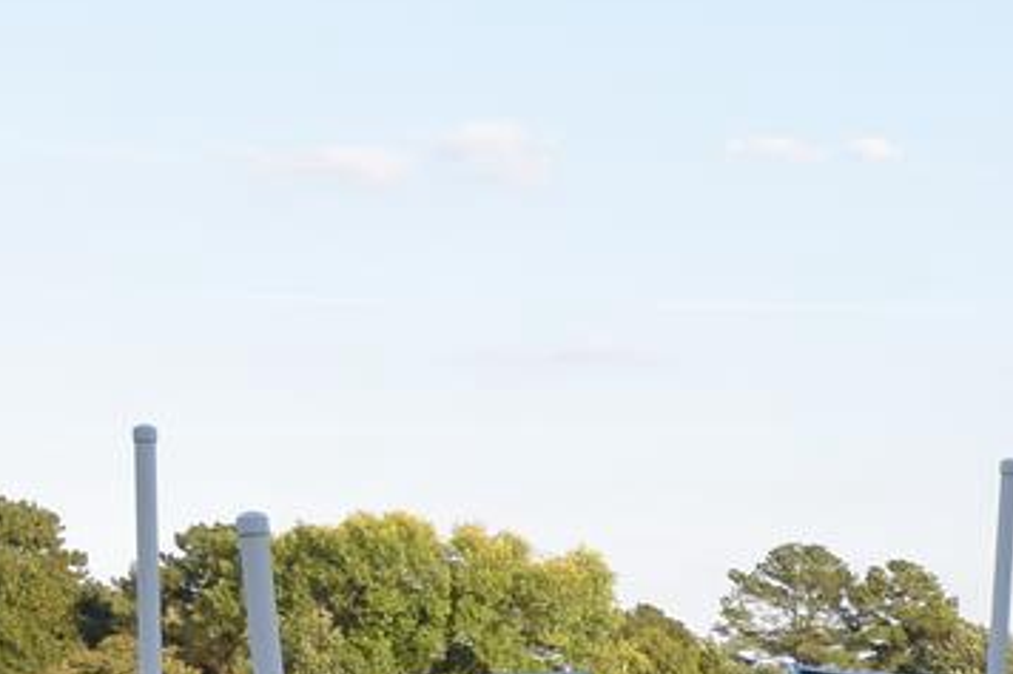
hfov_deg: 12.1
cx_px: 2387
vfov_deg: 9.8
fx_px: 3881
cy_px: 829
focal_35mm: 138
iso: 100
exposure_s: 1/160
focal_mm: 16
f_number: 6.3
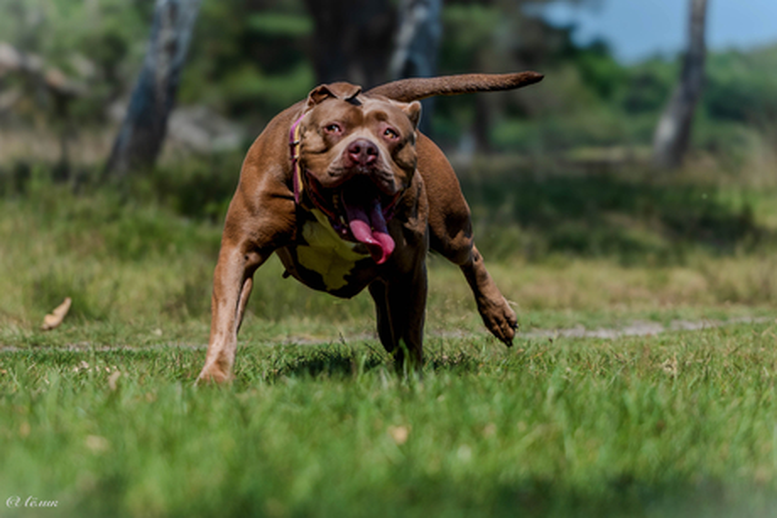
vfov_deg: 10.2
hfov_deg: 15.2
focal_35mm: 135
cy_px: 259
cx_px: 388
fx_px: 2914
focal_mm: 90
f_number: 2.8
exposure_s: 1/4000
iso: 125
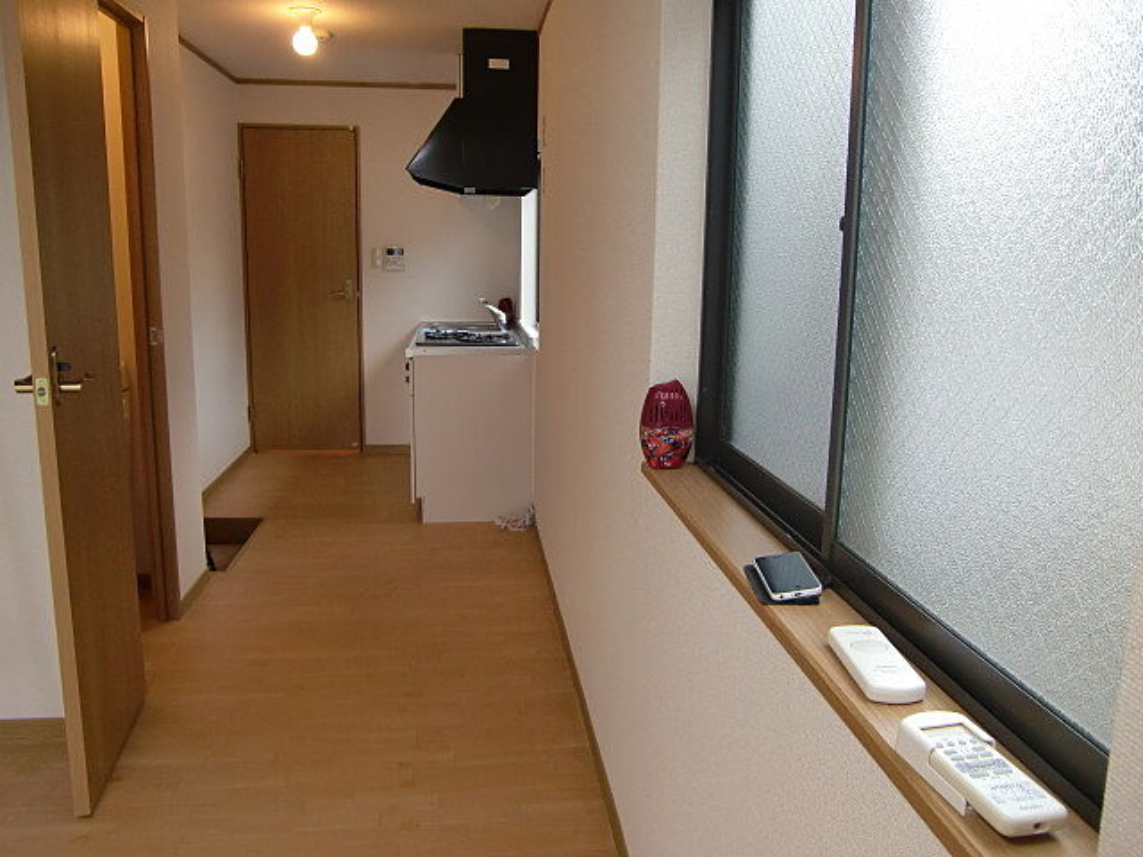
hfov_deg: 63.4
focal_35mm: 28
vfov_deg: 49.7
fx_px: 925
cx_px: 572
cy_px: 428
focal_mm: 4.9
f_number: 2.6
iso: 200
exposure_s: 1/60
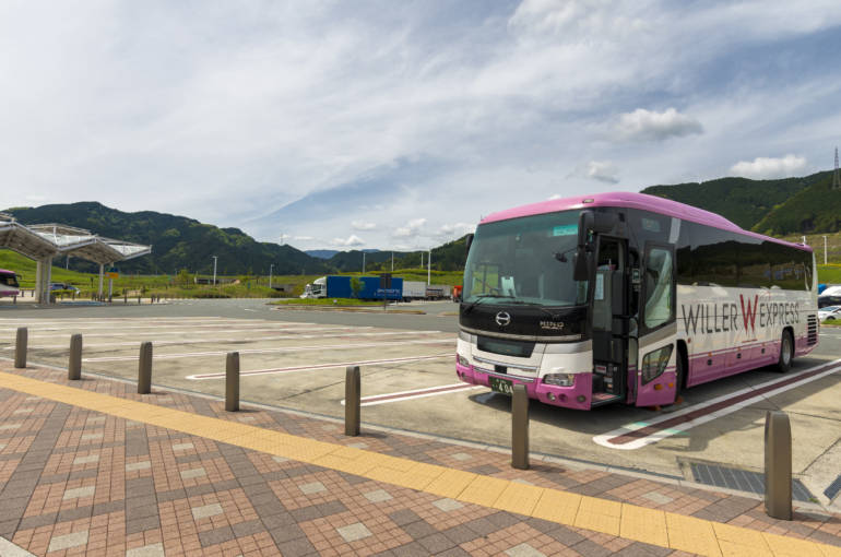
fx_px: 443
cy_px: 278
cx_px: 420
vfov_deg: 64.3
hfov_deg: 87.0
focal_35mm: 19
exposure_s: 1/250
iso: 100
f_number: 8
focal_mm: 13
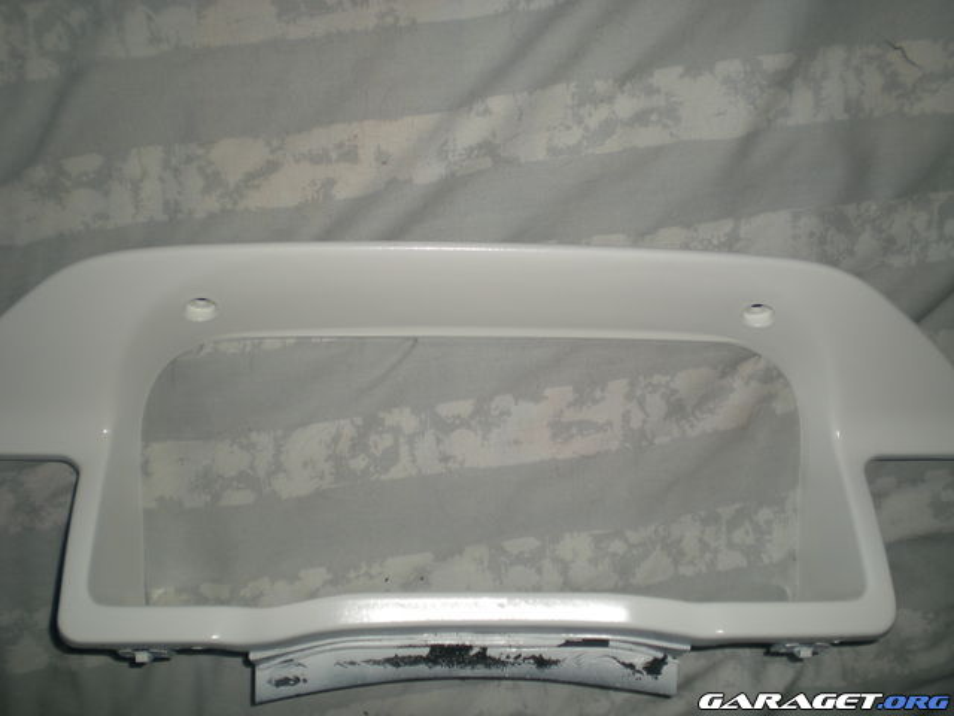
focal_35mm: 38
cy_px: 358
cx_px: 477
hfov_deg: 49.0
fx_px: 1047
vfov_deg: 37.7
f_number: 3.1
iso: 50
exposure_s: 1/76.2
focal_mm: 6.3
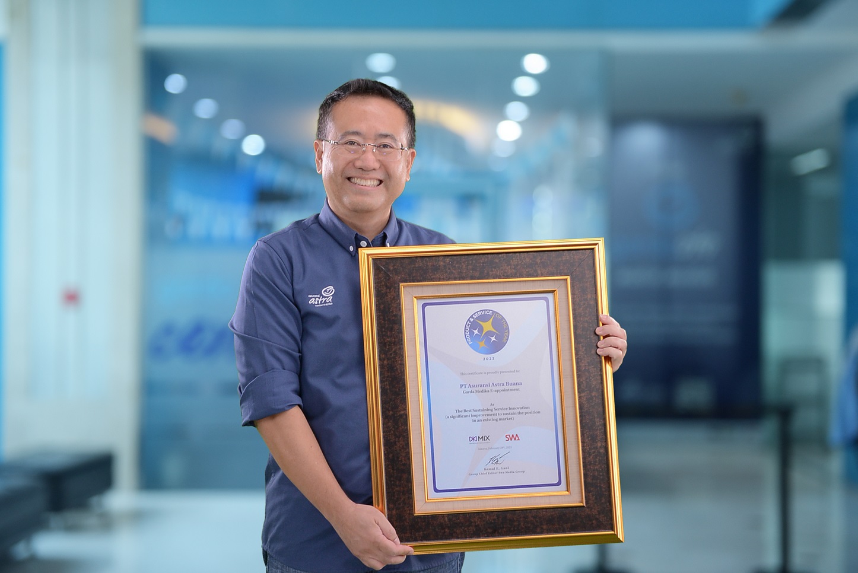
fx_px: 1312
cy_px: 286
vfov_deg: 24.7
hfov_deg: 36.2
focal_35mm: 55
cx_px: 429
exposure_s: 1/320
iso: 1000
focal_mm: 55
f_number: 2.8
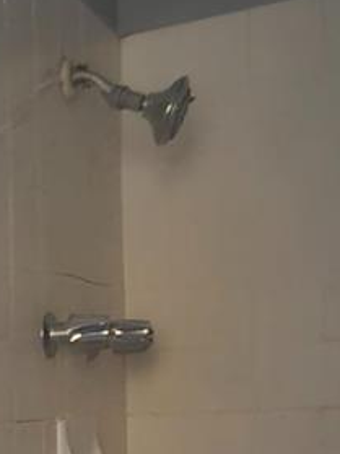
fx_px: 917
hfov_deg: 18.8
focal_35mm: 70
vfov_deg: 25.6
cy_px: 508
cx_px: -149
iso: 1600
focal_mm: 2.2
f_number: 2.2
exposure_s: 1/8
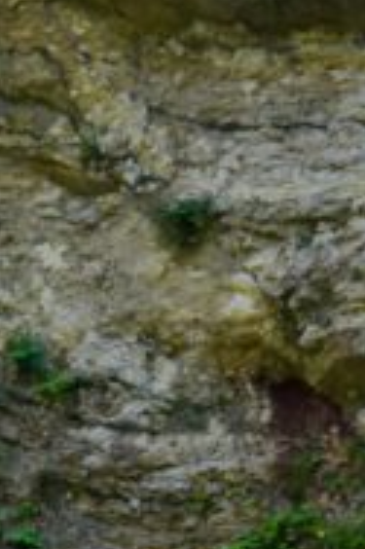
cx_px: -147
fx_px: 3306
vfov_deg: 8.8
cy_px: 1218
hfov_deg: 6.3
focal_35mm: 217
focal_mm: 37
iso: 400
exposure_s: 1/100
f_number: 11
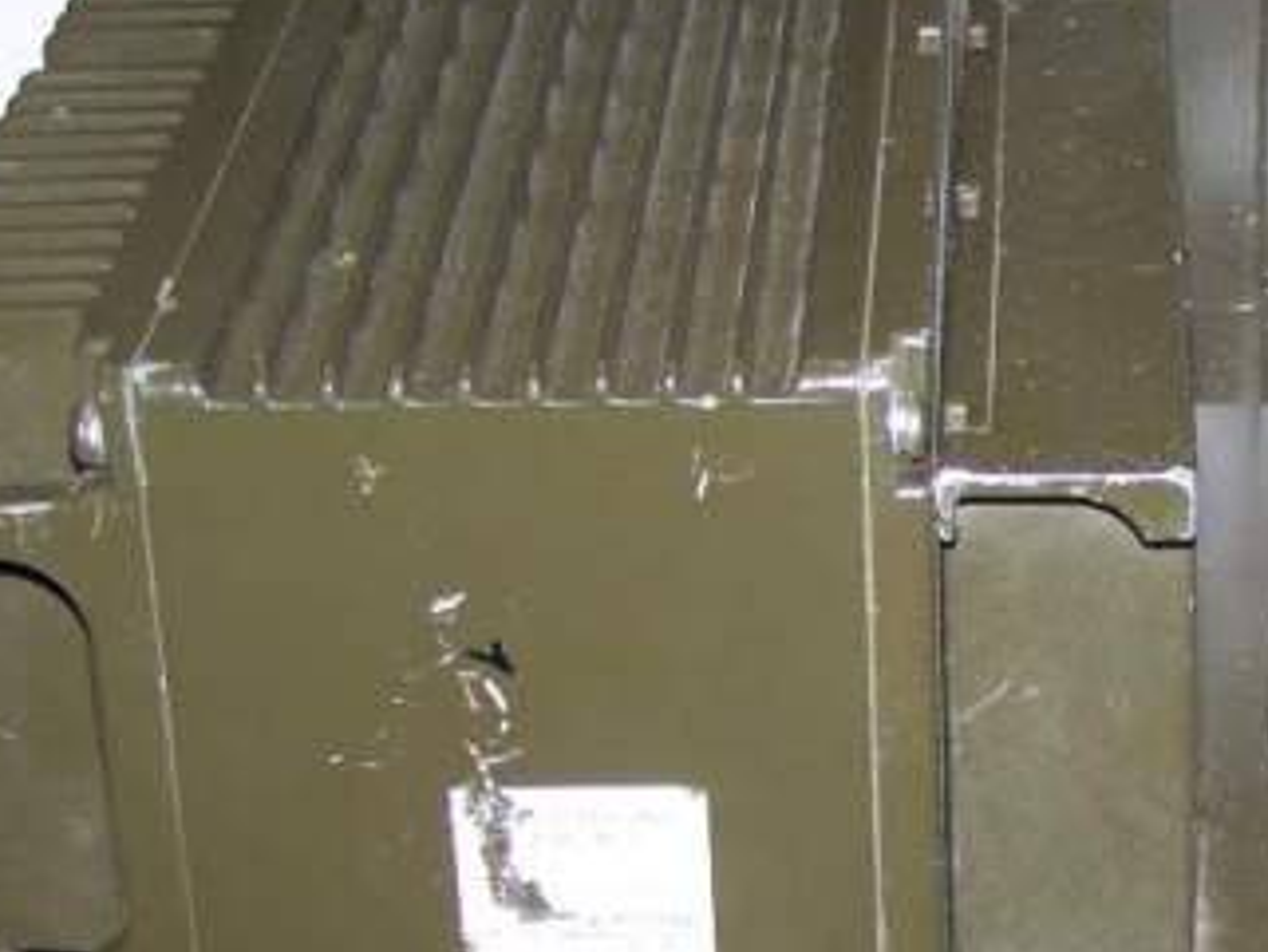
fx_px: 4654
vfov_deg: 11.6
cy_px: 881
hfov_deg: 15.1
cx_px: 1418
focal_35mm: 127
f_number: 3
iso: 80
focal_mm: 8.5
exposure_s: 1/60
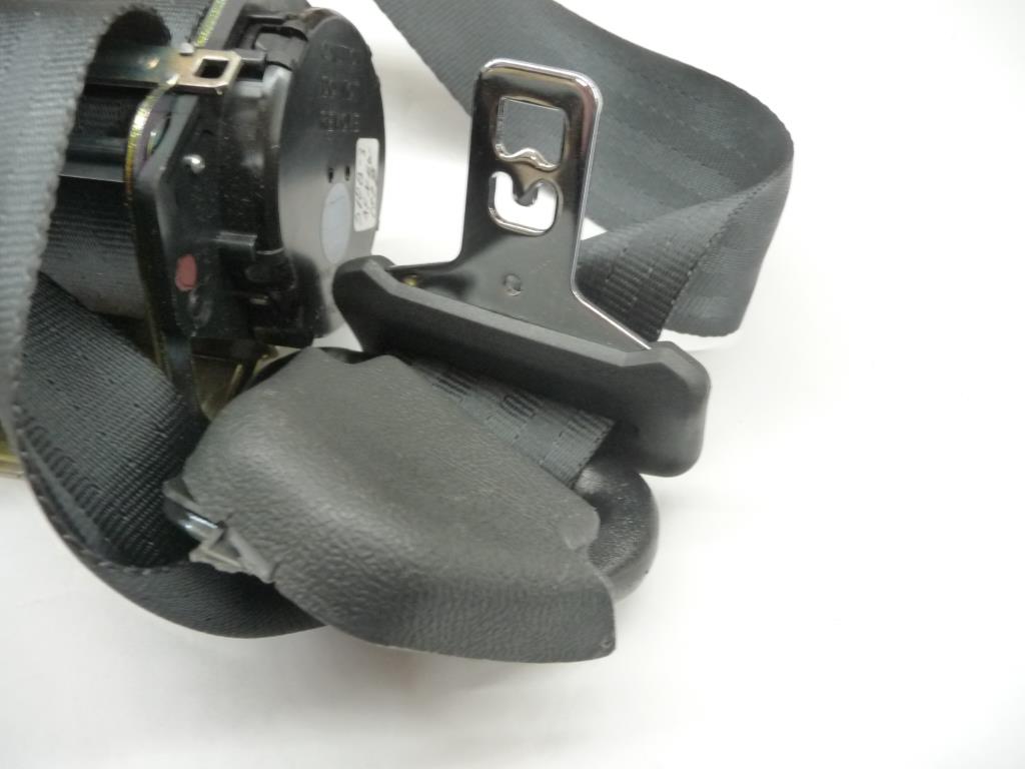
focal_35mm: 28
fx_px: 829
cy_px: 384
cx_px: 512
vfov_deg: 49.7
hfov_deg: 63.4
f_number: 3.3
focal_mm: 4.7
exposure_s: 1/20
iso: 400
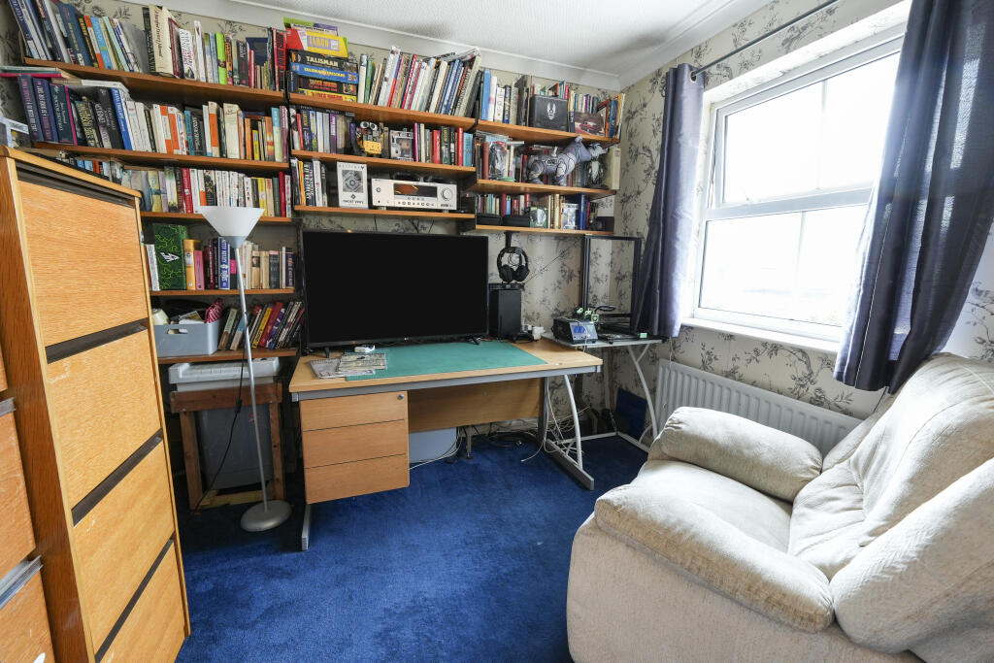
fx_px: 414
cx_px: 497
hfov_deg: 100.4
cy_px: 332
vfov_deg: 77.3
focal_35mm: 15
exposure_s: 1/60
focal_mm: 10
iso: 400
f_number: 4
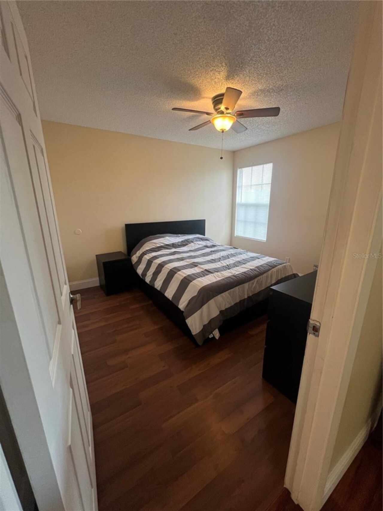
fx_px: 192
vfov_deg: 106.2
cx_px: 192
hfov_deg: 89.9
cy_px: 256
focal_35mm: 13
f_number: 1.8
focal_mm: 1.57
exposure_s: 1/60
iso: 200
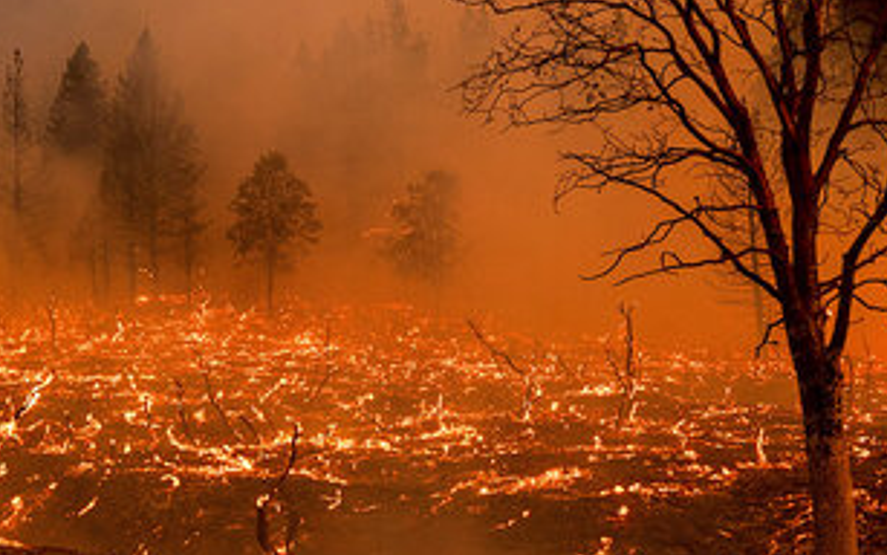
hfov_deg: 30.2
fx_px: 1644
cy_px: 299
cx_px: 509
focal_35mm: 68
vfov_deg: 19.1
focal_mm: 20
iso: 560
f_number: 4.8
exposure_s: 1/15
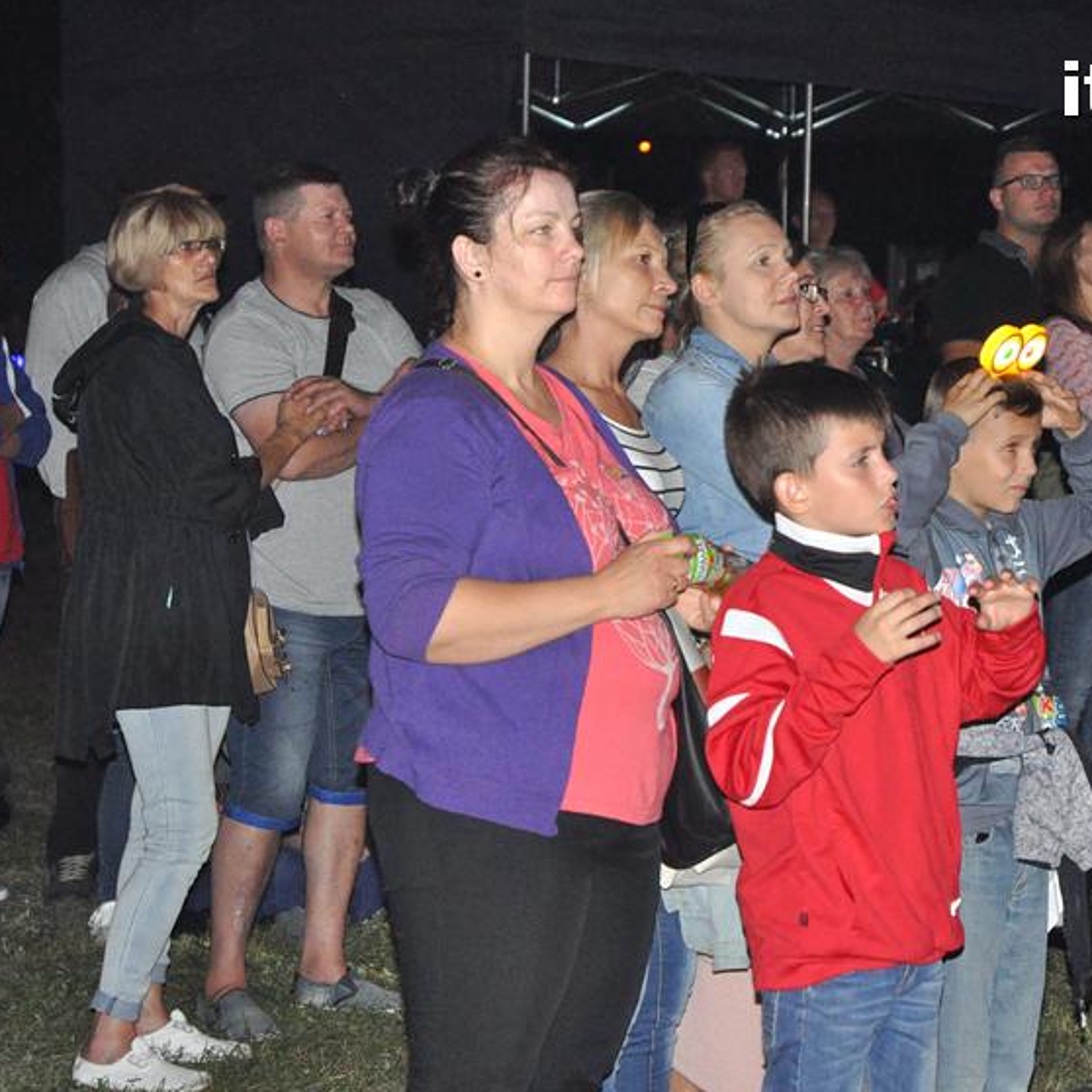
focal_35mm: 107
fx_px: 3806
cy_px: 551
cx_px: 763
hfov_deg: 16.3
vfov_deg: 16.3
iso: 3200
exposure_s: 1/60
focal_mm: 55
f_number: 5.6
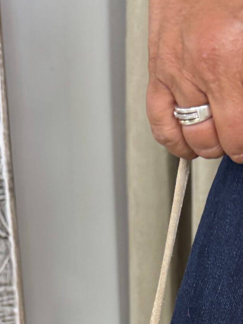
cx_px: 214
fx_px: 692
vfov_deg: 23.7
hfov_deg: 19.6
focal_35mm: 74
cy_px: 402
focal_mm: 6.76
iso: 125
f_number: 1.78
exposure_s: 1/102
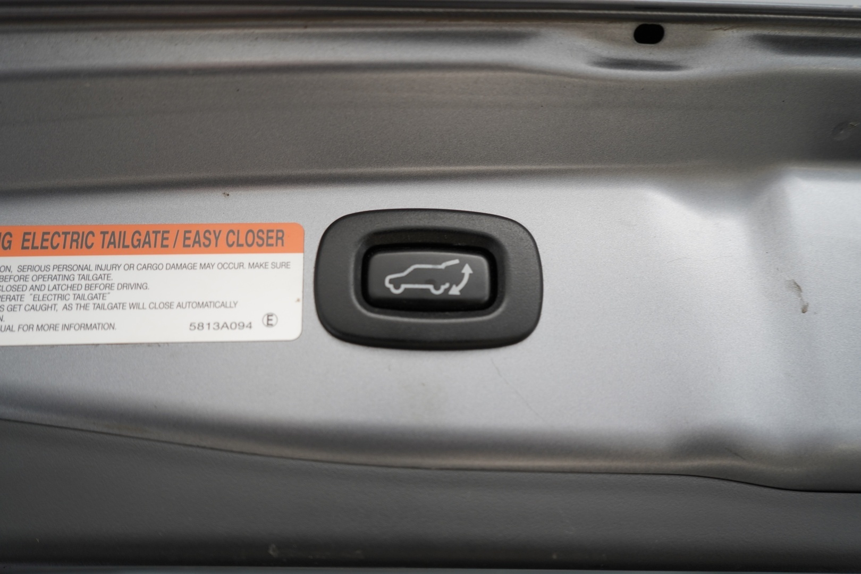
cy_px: 287
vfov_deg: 45.0
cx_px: 430
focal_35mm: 29
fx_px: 694
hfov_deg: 63.7
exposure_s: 1/40
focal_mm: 29
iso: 500
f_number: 3.5
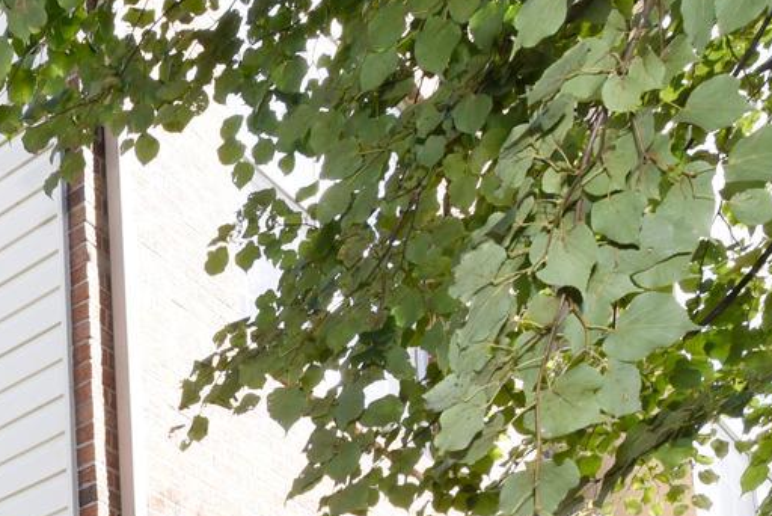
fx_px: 1373
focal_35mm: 64
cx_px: -321
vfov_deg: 16.5
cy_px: 1015
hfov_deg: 25.4
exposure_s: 1/100
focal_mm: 16
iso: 800
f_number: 14
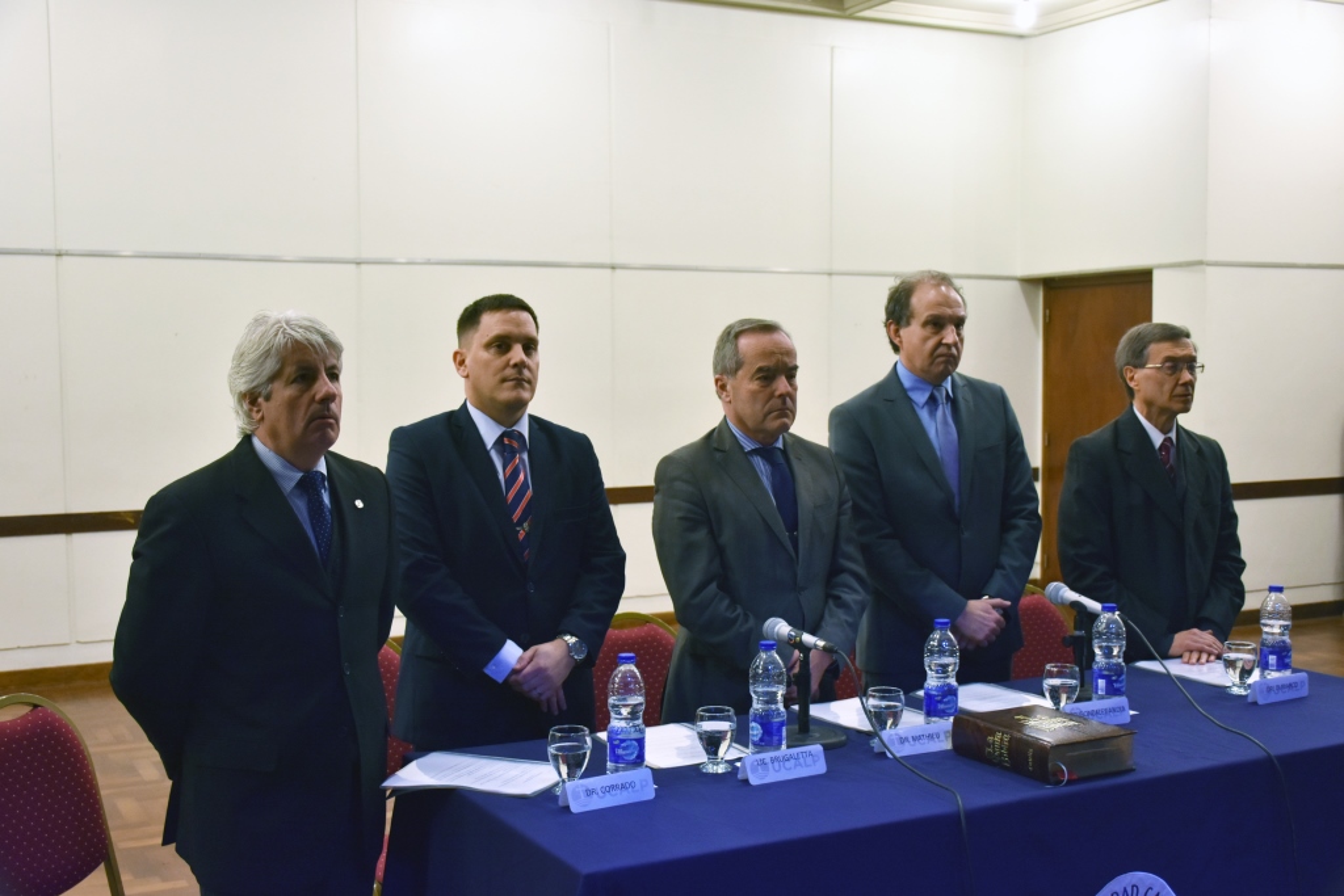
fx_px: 1512
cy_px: 448
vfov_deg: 33.0
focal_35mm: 40
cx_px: 672
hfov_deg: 47.9
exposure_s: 1/60
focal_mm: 27
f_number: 4
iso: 1000
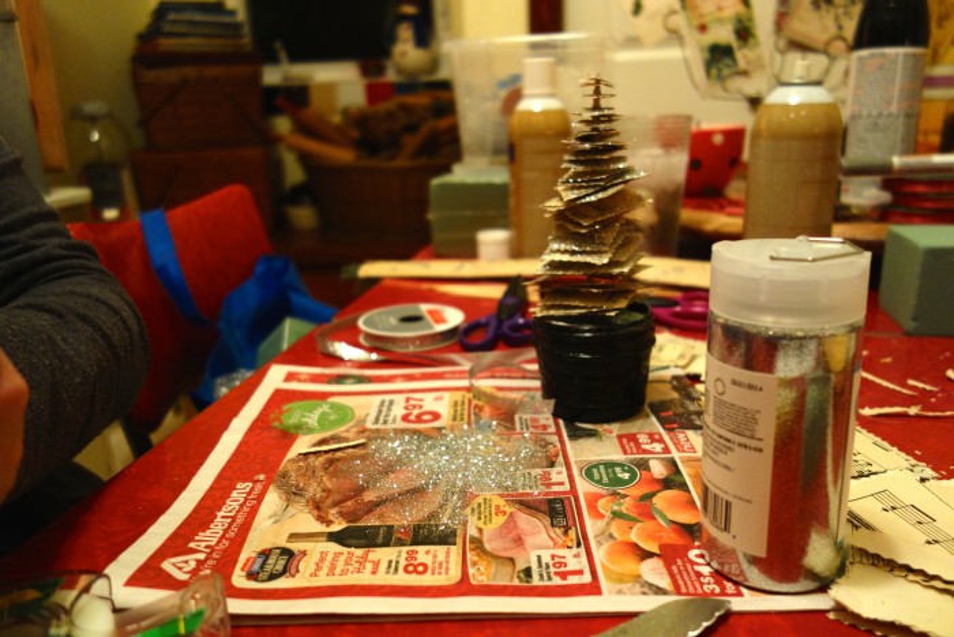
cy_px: 318
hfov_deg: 65.5
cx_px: 477
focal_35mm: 28
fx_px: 742
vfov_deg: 46.4
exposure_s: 1/30
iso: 400
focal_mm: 10.4
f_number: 1.8
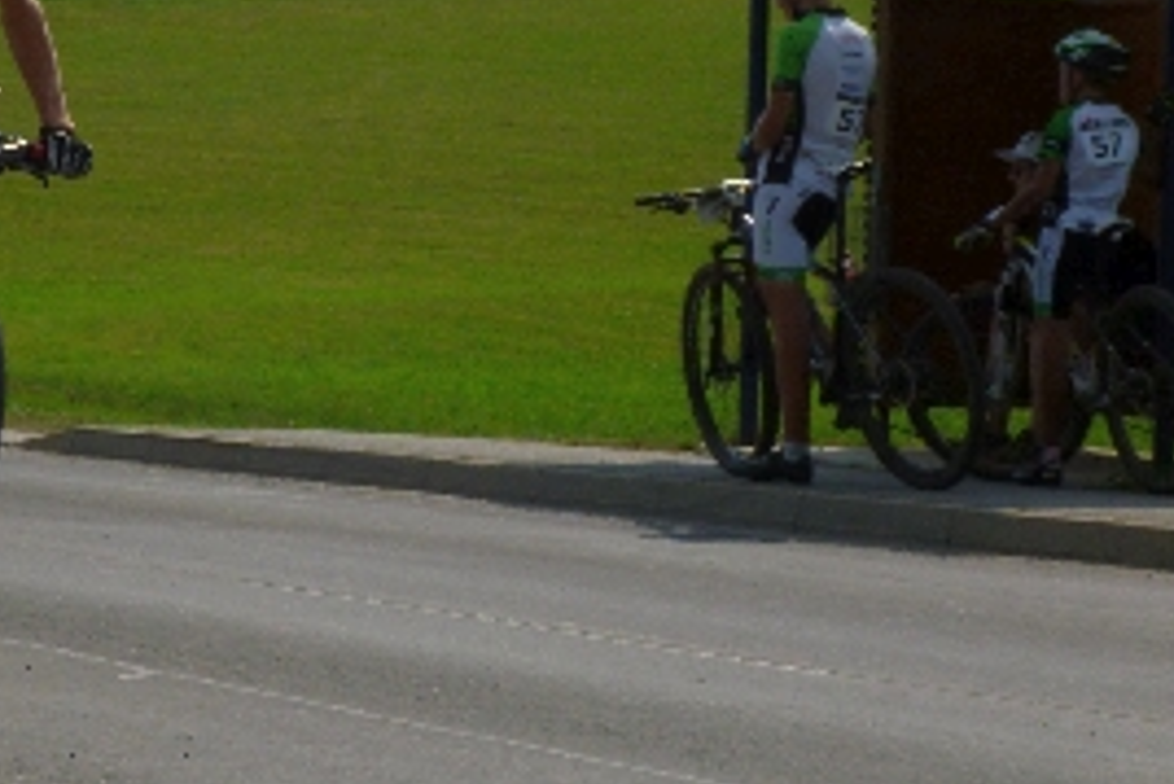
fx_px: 6069
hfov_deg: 11.0
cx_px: 254
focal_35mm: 186
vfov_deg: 7.4
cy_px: 280
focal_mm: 14.2
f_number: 4.9
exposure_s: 1/800
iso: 100
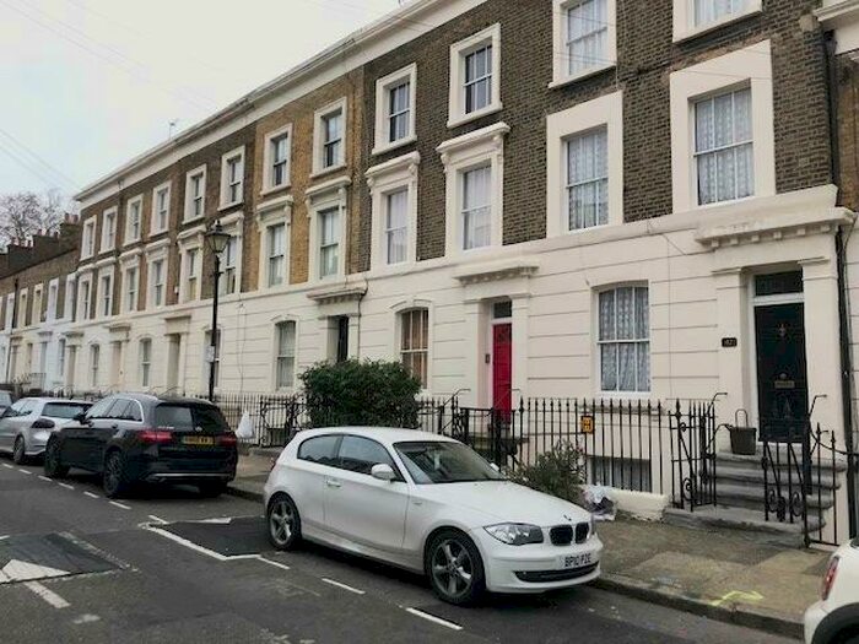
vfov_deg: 49.7
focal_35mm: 28
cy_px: 322
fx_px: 695
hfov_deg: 63.4
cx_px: 430
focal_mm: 3.99
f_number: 1.8
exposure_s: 1/173
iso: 20
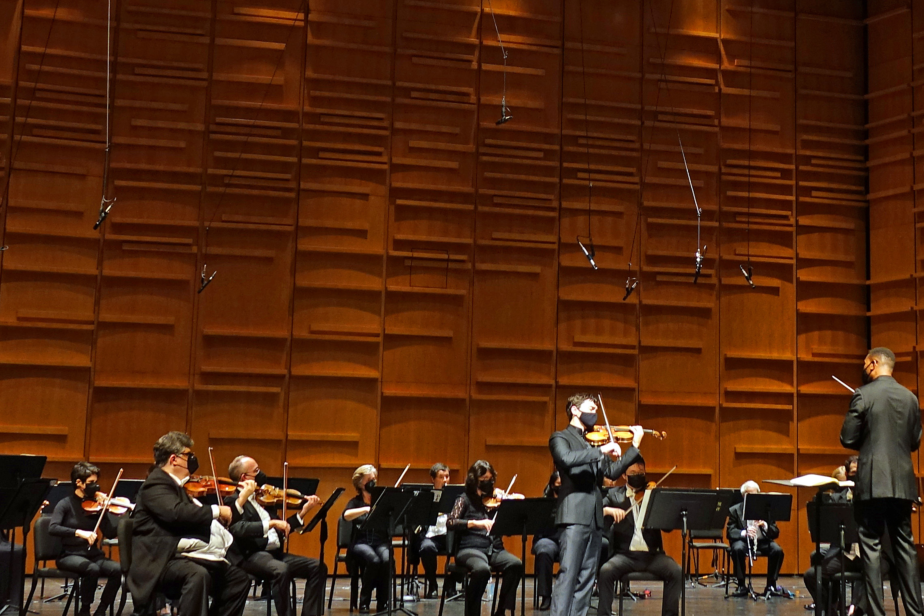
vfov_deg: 17.5
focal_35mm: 77
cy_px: 72
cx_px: 637
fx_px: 1976
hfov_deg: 26.1
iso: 320
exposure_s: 1/40
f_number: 2.8
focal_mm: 11.56
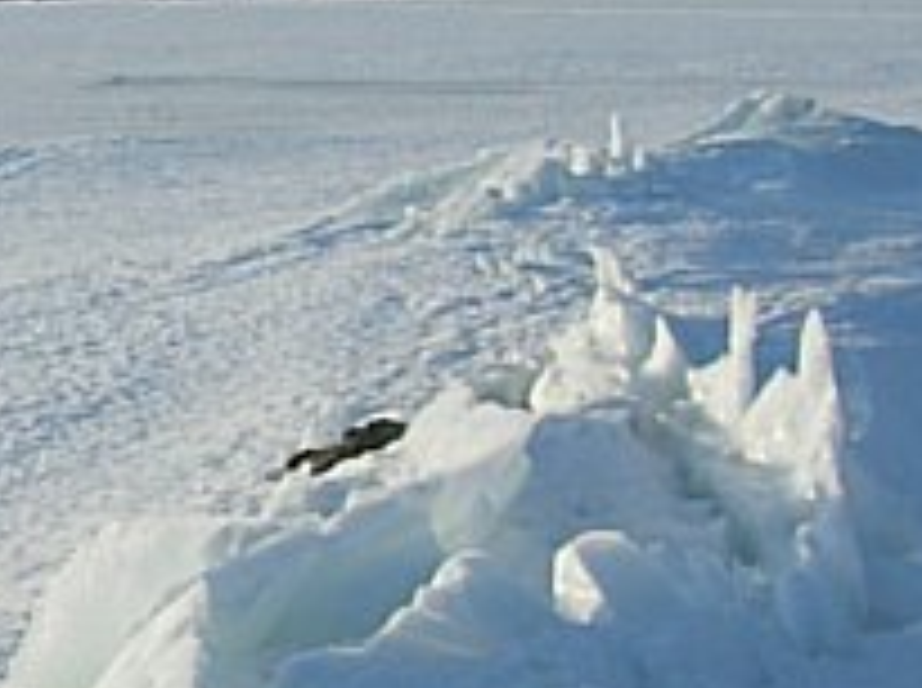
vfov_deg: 11.1
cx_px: -175
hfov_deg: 14.4
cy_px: 333
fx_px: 3536
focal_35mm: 133
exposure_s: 1/313
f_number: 4.9
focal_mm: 5.7
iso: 50
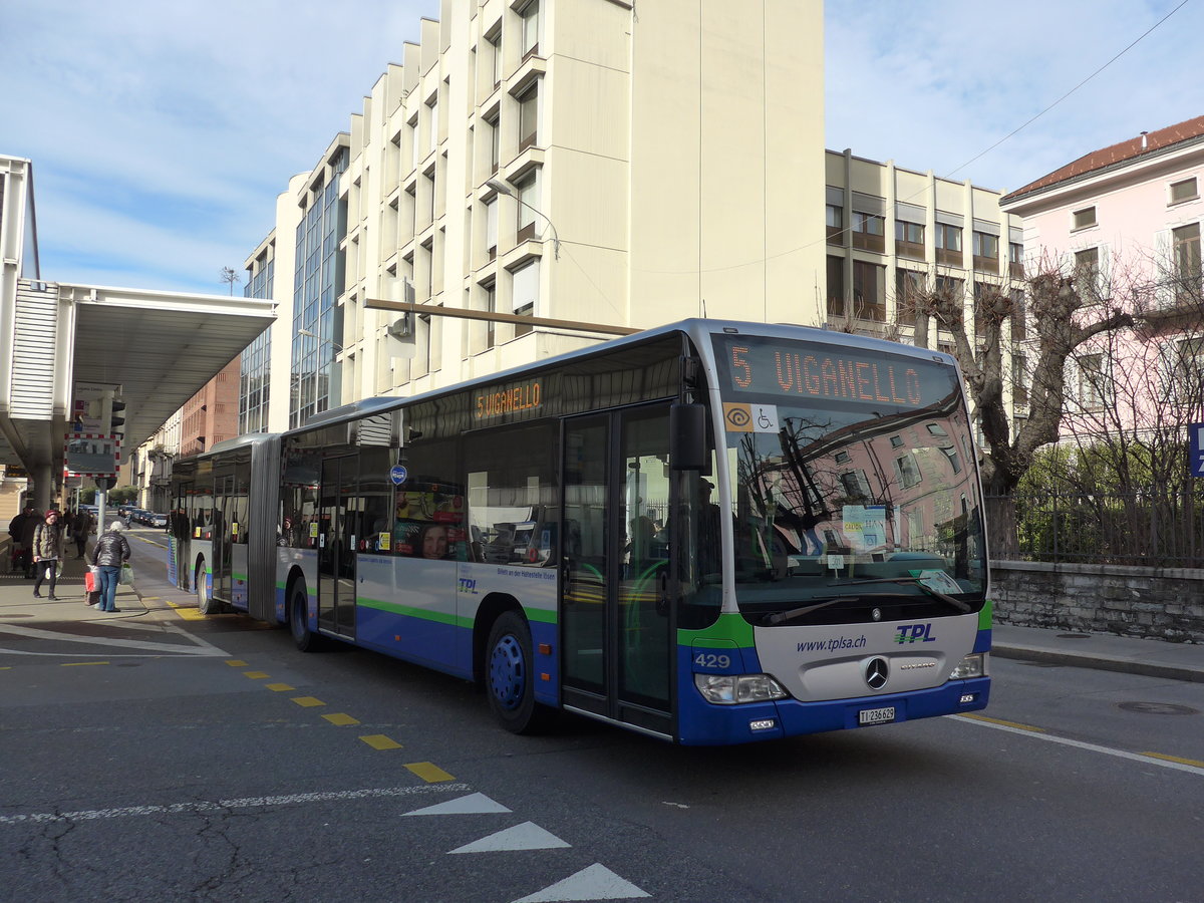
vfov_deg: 48.2
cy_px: 452
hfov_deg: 61.7
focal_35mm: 29
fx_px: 1009
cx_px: 602
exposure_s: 1/1300
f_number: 2.8
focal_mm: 6
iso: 125
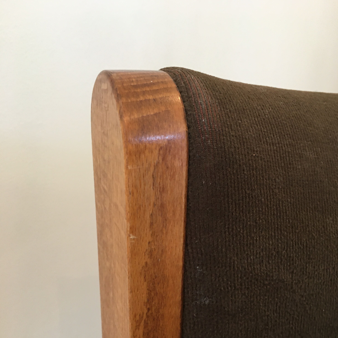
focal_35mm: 35
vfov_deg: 46.5
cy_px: 225
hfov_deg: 47.2
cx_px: 172
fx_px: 387
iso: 160
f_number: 2.2
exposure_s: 1/33
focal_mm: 4.15
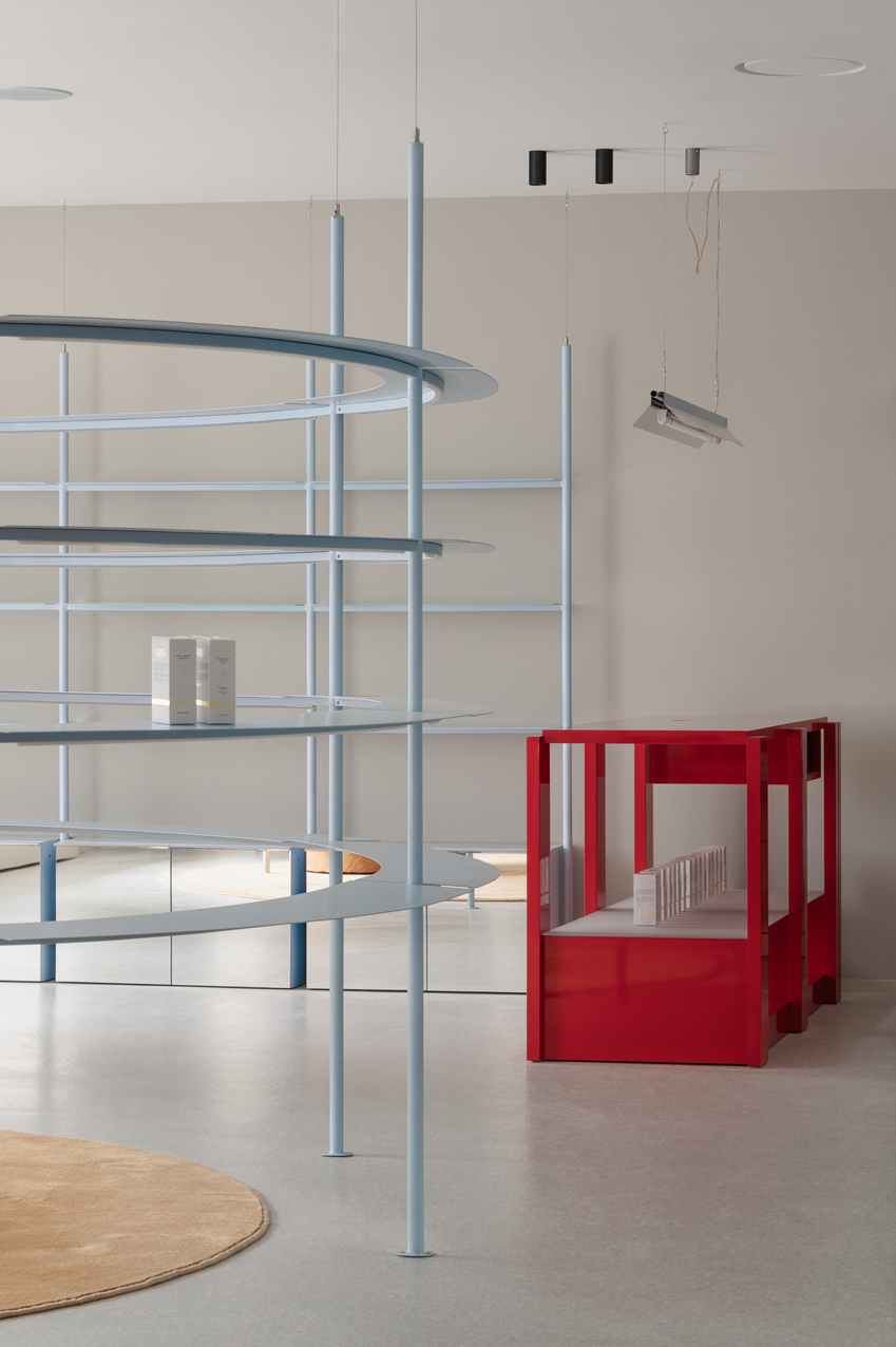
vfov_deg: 22.2
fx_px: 3439
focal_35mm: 92
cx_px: 448
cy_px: 674
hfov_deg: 14.8
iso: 320
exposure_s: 1/2
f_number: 13
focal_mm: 92
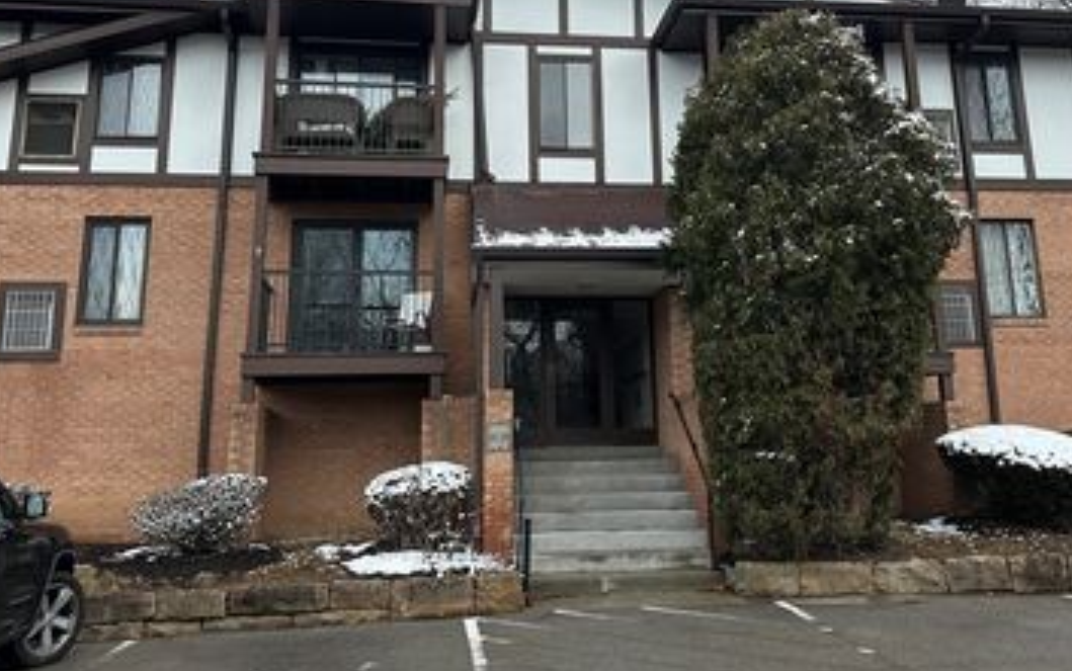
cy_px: 190
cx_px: 571
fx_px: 1052
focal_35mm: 36
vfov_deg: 34.8
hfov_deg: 53.9
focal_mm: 6.86
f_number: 1.78
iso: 80
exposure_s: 1/4016
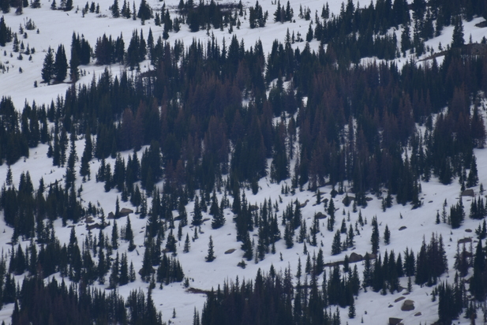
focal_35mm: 622
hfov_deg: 3.3
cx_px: 221
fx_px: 8418
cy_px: 48
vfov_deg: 2.2
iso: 100
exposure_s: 1/640
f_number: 5.6
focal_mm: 300
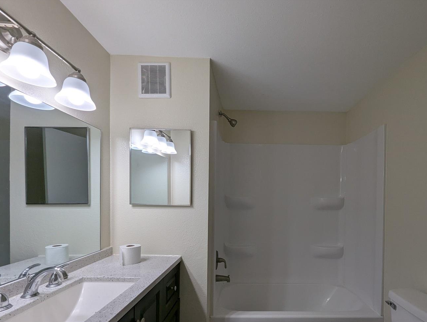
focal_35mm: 16
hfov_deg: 93.5
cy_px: 197
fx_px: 198
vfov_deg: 77.1
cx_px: 250
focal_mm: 1.95
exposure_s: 1/128
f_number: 2.2
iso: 46
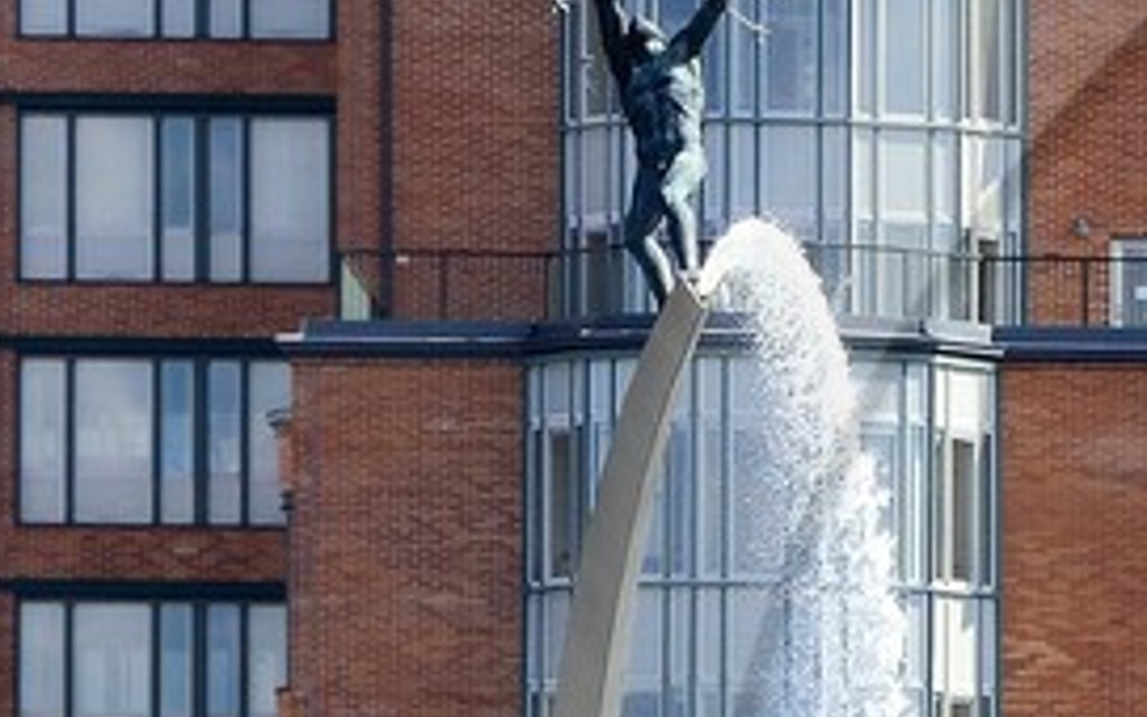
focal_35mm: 1049
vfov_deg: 1.3
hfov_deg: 2.0
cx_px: 2235
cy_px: 1132
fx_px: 32791
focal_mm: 175
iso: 200
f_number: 9
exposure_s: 1/400
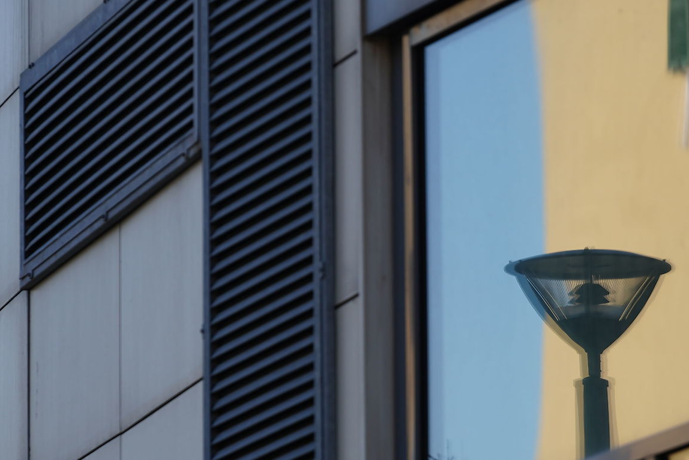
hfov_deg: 4.9
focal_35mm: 418
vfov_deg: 3.3
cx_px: 613
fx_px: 8002
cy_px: 246
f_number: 4
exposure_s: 1/640
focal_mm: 200
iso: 125
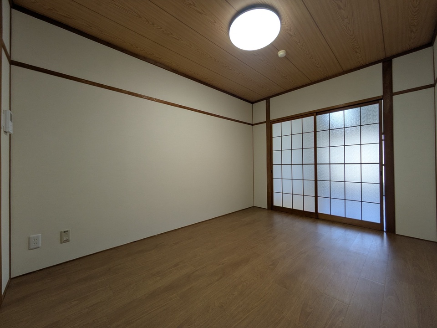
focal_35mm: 14
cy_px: 164
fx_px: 177
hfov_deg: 102.1
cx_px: 218
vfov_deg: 85.7
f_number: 2.2
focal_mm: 1.83
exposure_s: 1/120
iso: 112
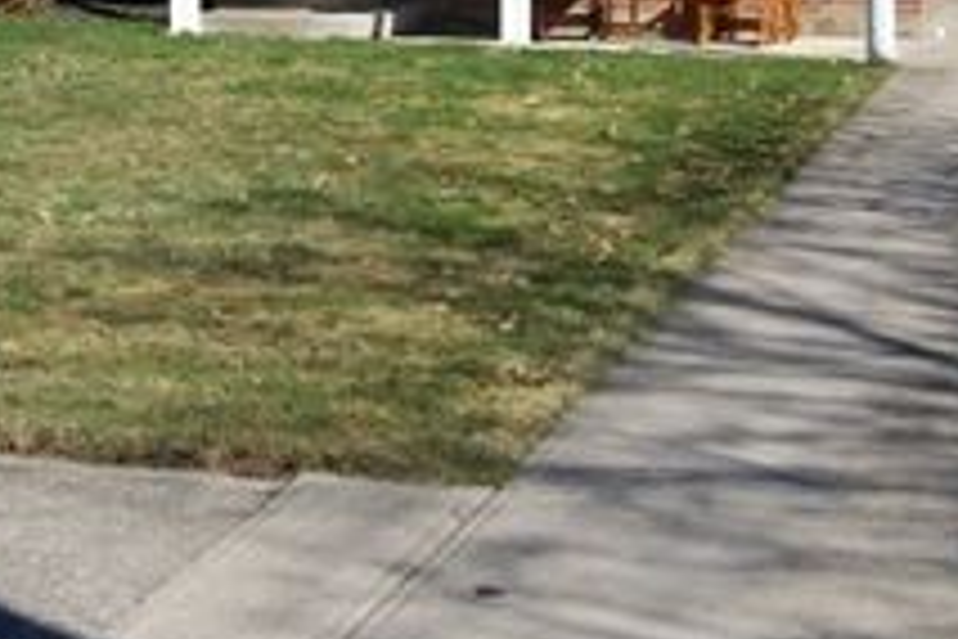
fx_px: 2160
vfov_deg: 16.4
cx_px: 270
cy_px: -16
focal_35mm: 81
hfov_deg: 24.8
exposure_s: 1/1000
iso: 125
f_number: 4
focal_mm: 23
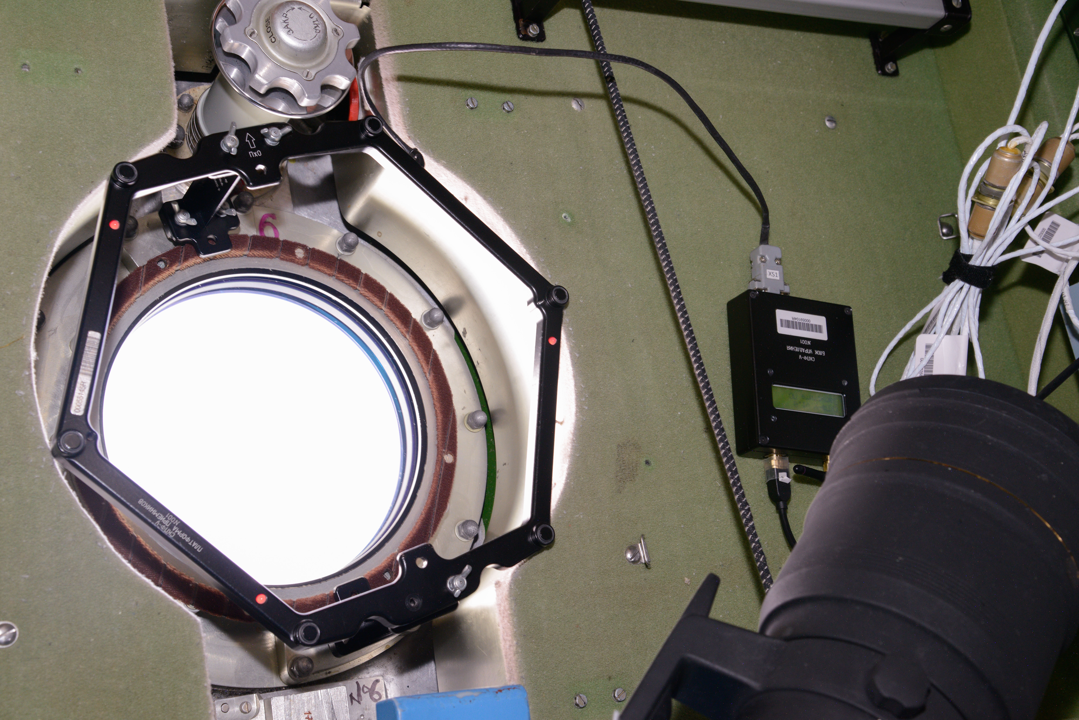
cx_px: 540
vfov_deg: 28.1
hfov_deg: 41.1
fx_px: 1439
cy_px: 360
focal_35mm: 48
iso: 1000
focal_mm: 48
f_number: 9
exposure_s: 1/60
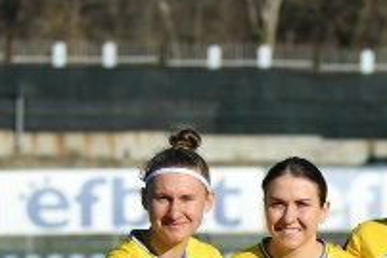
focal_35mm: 389
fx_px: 4185
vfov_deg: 3.5
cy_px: 430
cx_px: 605
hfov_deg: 5.2
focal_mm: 70
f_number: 2.8
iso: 125
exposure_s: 1/3200
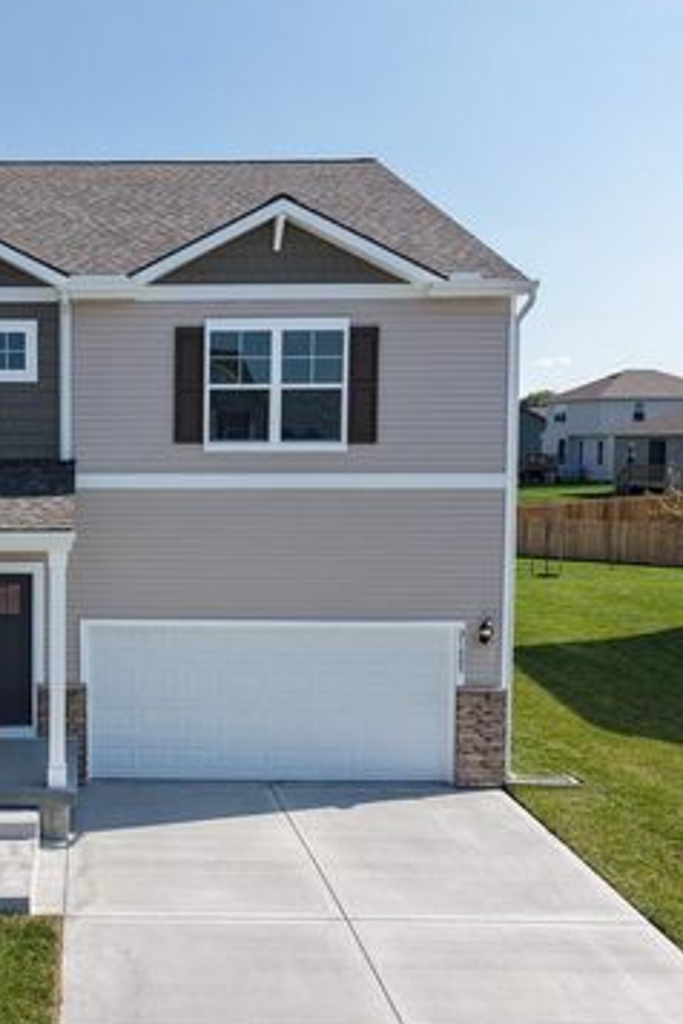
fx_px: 996
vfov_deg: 54.4
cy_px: 498
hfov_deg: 35.7
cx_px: 72
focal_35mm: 35
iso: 220
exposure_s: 1/5000
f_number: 1.8
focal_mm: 8.67
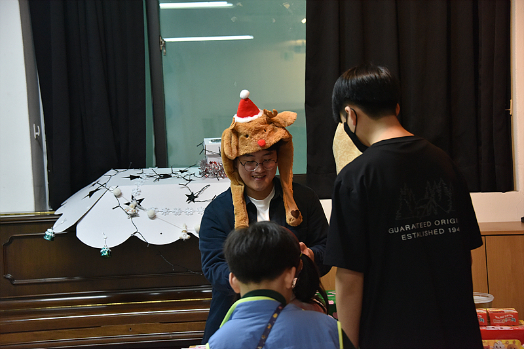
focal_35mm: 72
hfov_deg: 28.1
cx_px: 262
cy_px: 174
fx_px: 1048
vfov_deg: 18.9
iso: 2800
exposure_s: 1/125
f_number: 5.6
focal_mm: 72
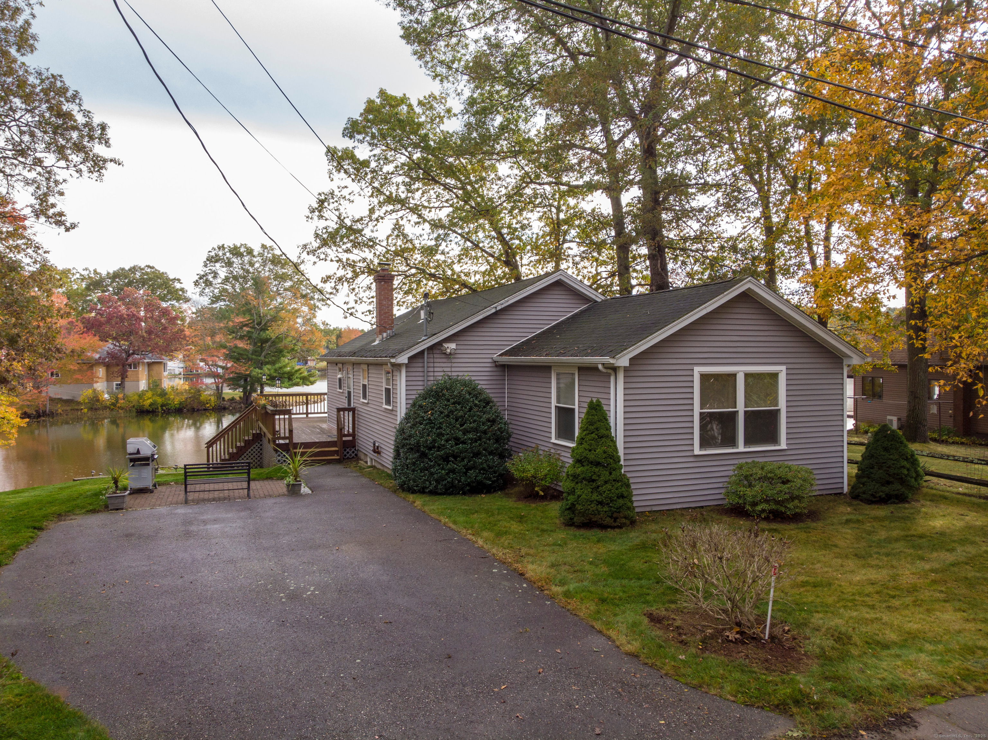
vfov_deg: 56.8
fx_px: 685
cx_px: 494
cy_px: 370
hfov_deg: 71.6
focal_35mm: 24
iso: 100
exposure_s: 1/190
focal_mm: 4.5
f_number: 2.8
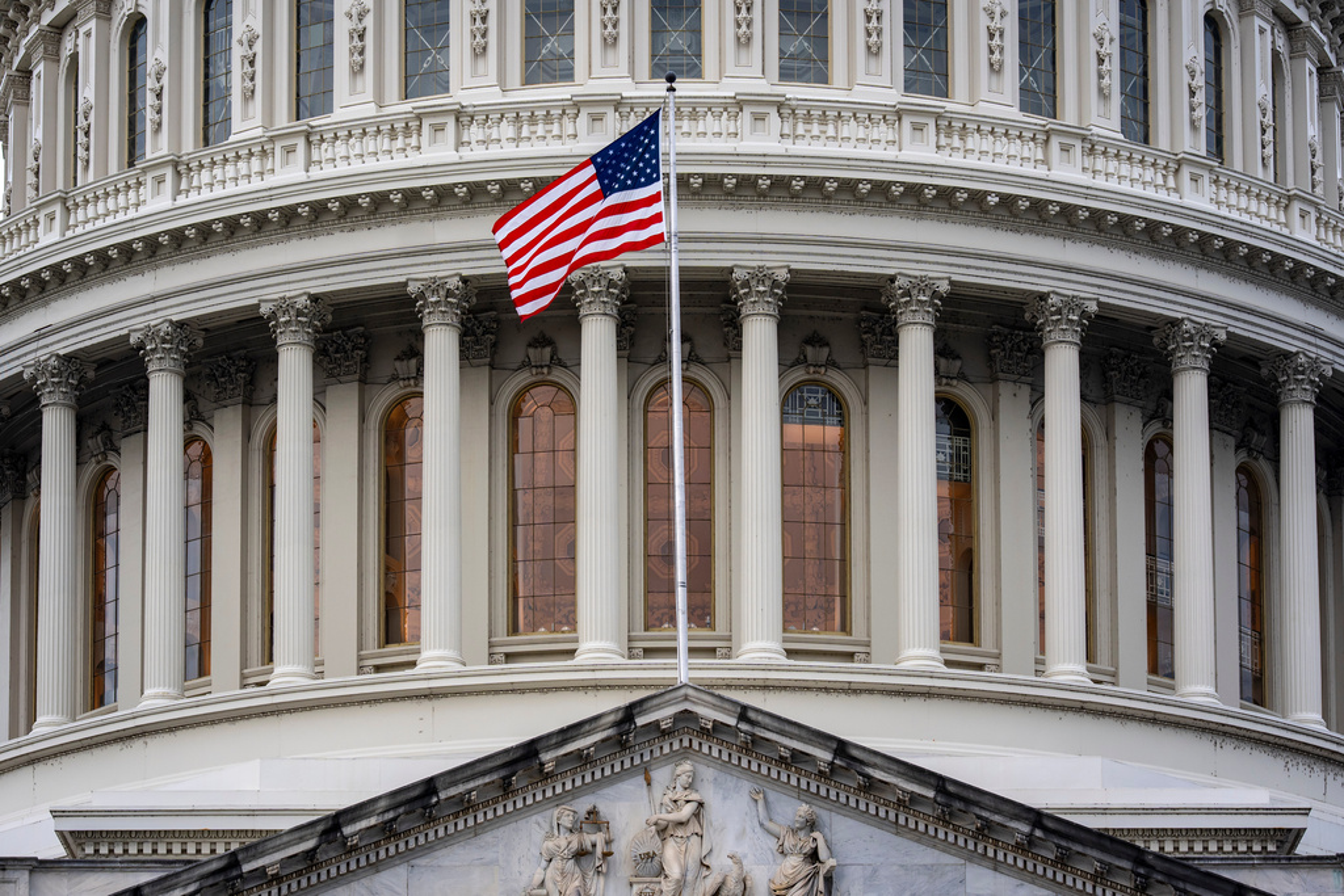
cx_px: 672
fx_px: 5040
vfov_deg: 10.2
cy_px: 448
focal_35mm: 135
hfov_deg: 15.2
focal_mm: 135
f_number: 4
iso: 400
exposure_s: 1/250
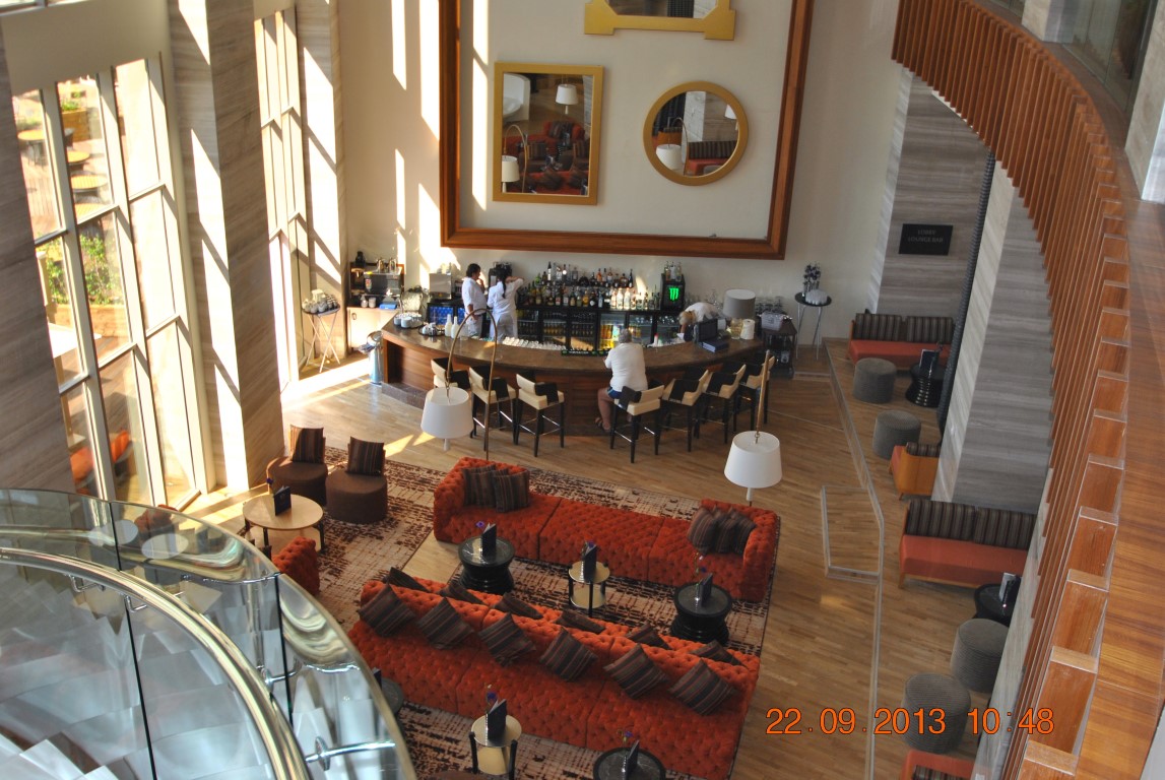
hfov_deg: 53.1
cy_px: 390
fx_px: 1166
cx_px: 582
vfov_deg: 37.0
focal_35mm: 36
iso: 200
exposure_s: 1/60
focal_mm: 24
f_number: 4.5
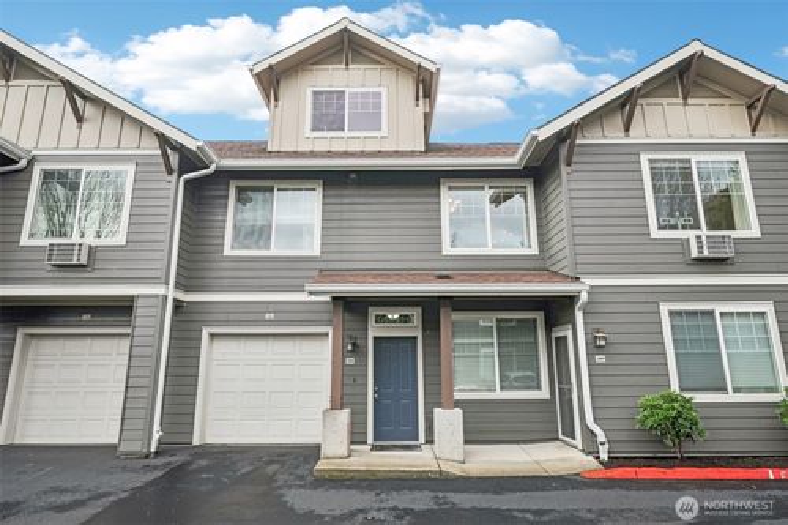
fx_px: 459
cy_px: 262
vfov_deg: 59.5
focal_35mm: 21
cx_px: 394
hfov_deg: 81.2
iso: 400
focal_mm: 21
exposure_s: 1/160
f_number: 8
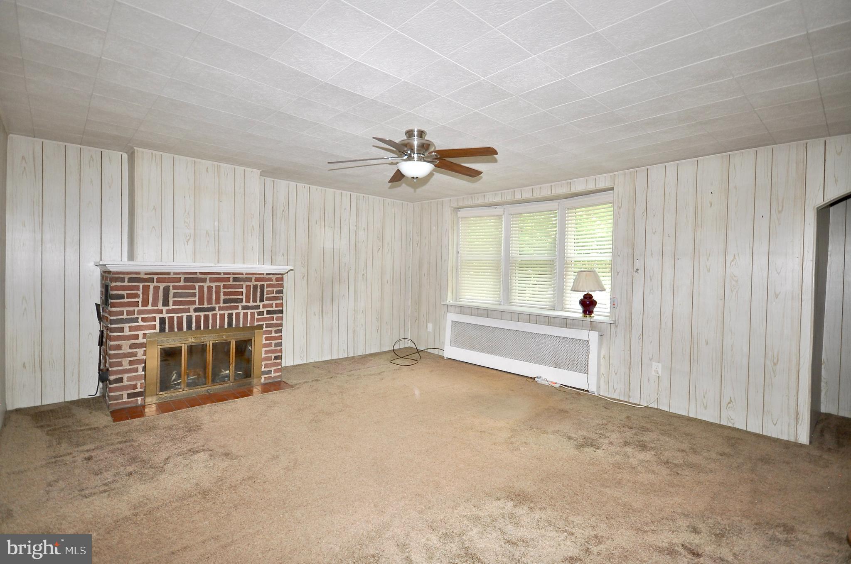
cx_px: 426
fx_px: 389
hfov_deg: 95.1
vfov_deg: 71.9
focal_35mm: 16
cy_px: 282
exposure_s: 1/60
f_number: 4.5
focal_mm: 11
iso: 320
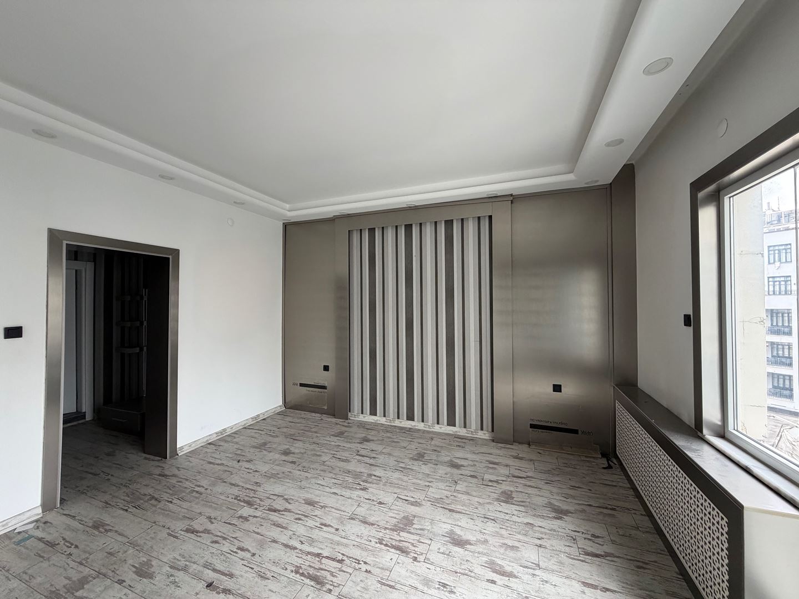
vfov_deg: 85.7
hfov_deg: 102.1
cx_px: 400
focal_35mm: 14
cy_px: 300
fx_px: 323
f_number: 2.2
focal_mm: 2.22
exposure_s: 1/121
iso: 250
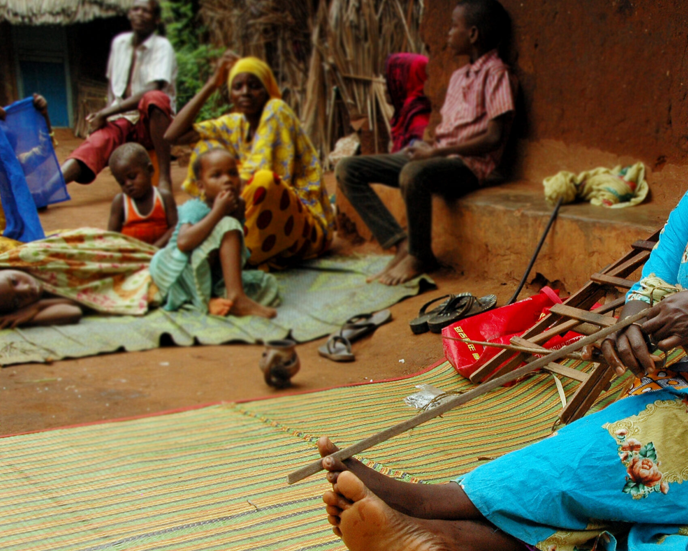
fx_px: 1039
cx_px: 519
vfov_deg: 29.6
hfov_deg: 35.8
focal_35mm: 51
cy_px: 324
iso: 640
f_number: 9
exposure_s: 1/200
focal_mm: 24
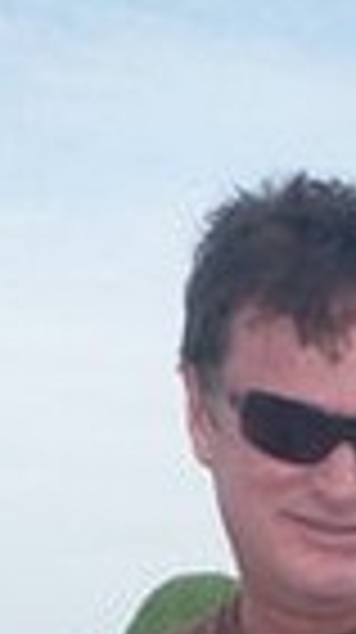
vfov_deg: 14.5
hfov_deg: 8.6
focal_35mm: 136
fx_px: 2289
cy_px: 1012
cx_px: 572
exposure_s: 1/640
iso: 100
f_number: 3.3
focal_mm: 4.9
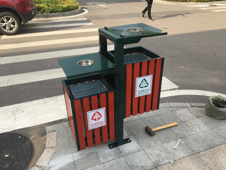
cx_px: 113
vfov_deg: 48.2
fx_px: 189
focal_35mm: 29
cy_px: 85
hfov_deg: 61.7
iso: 25
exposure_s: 1/582
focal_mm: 4.15
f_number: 2.2
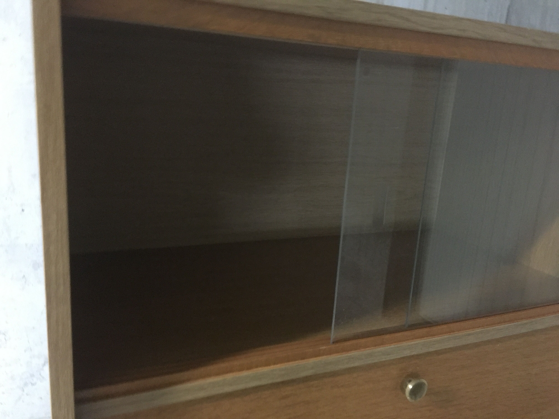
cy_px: 210
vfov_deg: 48.2
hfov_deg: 61.7
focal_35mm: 29
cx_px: 280
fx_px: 468
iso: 400
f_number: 2.2
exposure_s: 1/4
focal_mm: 4.15
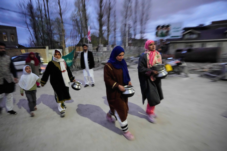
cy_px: 76
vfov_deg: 59.5
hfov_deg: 81.2
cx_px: 114
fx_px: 132
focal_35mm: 21
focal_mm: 21
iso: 12800
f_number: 2.8
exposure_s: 1/20
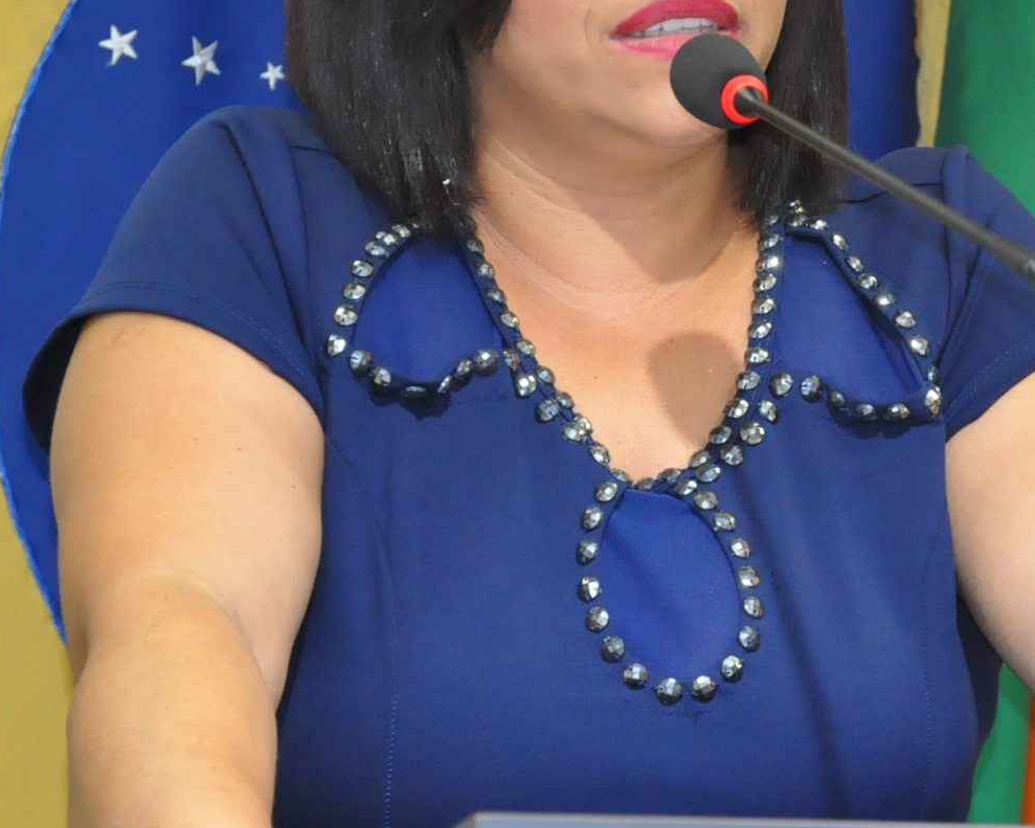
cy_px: 191
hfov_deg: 7.5
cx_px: 659
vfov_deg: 6.0
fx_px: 7933
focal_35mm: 259
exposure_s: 1/60
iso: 2000
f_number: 5.6
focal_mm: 85
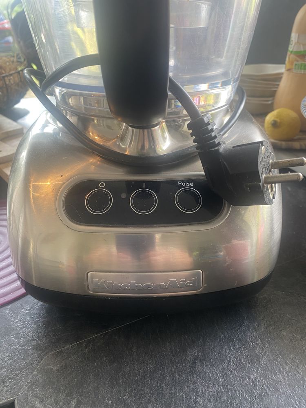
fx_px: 306
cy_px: 204
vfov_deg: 67.3
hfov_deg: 53.1
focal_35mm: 26
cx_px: 153
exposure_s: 1/50
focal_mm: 4.25
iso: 100
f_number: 1.8
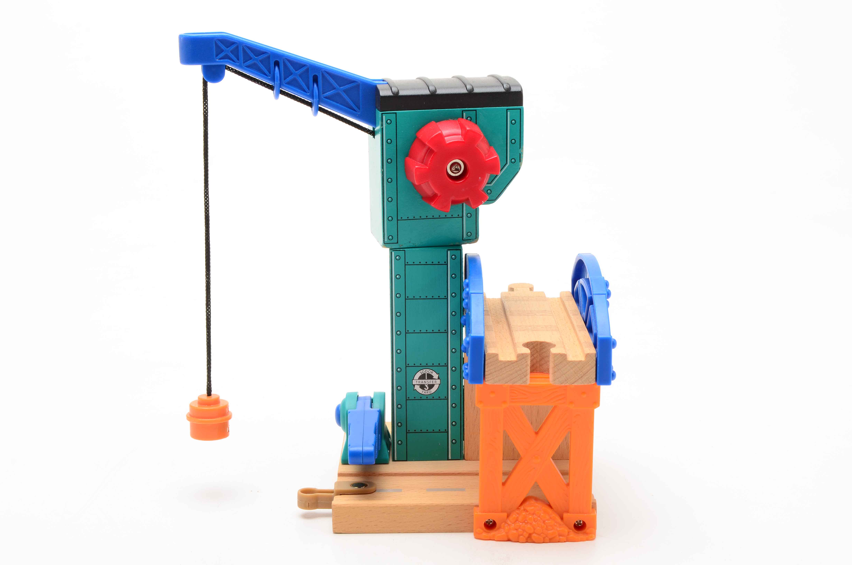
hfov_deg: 28.1
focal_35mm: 72
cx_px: 426
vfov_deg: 18.8
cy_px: 282
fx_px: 1700
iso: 100
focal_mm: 48
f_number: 20
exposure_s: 1/160
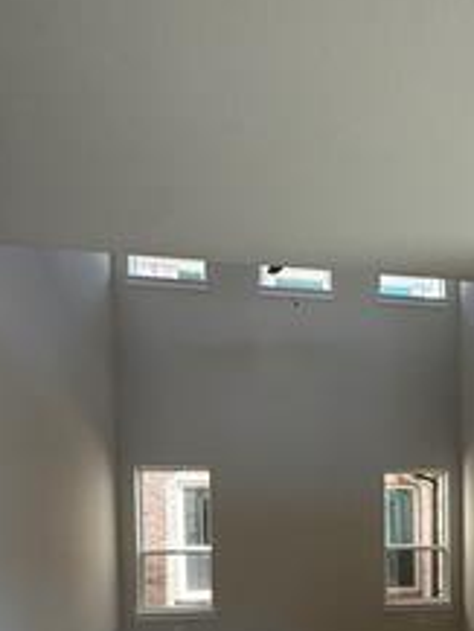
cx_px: 419
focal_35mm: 31
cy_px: 558
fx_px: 565
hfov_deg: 42.1
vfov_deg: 52.0
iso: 80
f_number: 2.2
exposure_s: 1/120
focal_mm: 2.22
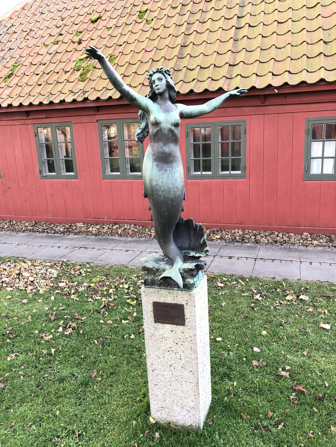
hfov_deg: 49.8
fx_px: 362
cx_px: 168
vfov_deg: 63.4
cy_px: 224
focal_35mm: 28
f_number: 1.8
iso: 50
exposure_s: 1/120
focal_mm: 4
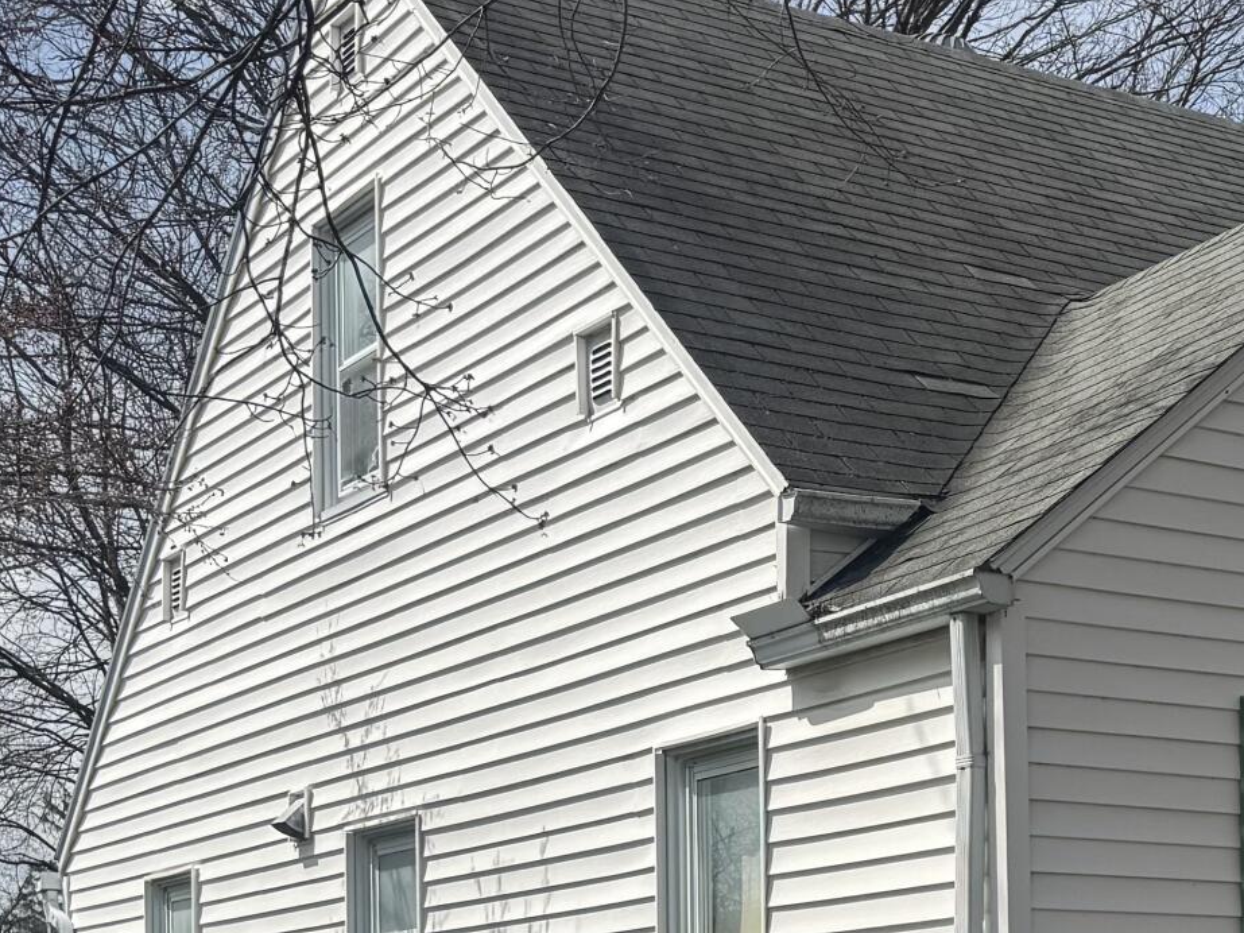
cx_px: 1239
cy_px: 1058
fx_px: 2803
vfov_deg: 18.1
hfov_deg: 24.0
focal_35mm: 78
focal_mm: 6.76
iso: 80
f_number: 1.78
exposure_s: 1/7092
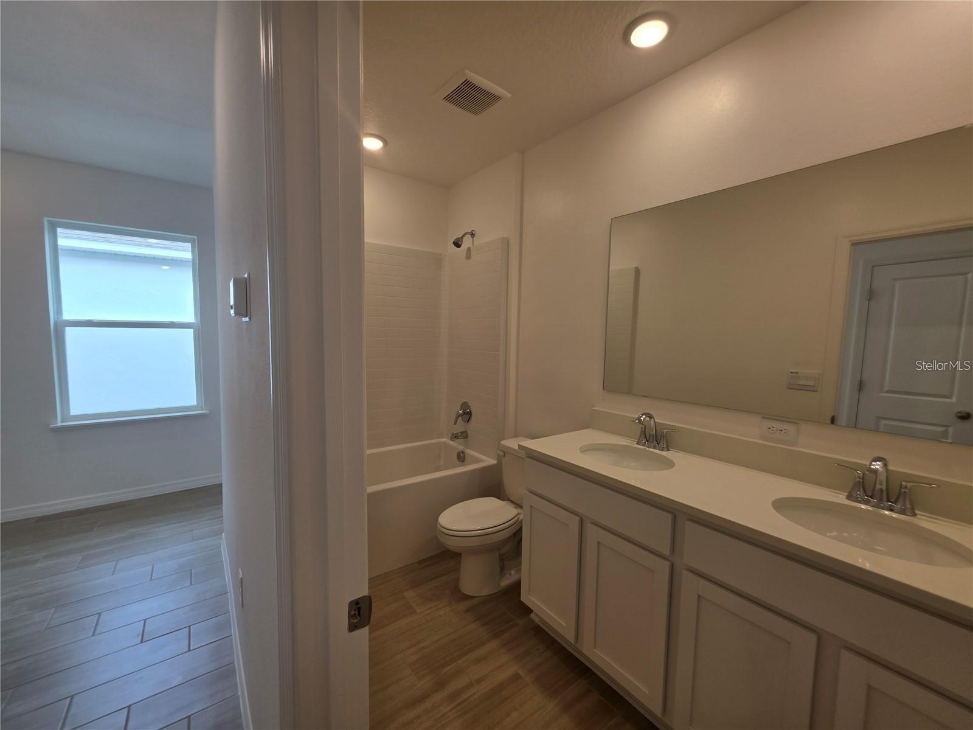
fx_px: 365
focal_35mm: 13
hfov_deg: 106.2
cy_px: 365
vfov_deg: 89.9
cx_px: 486
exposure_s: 1/120
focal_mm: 2.2
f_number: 1.9
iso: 25
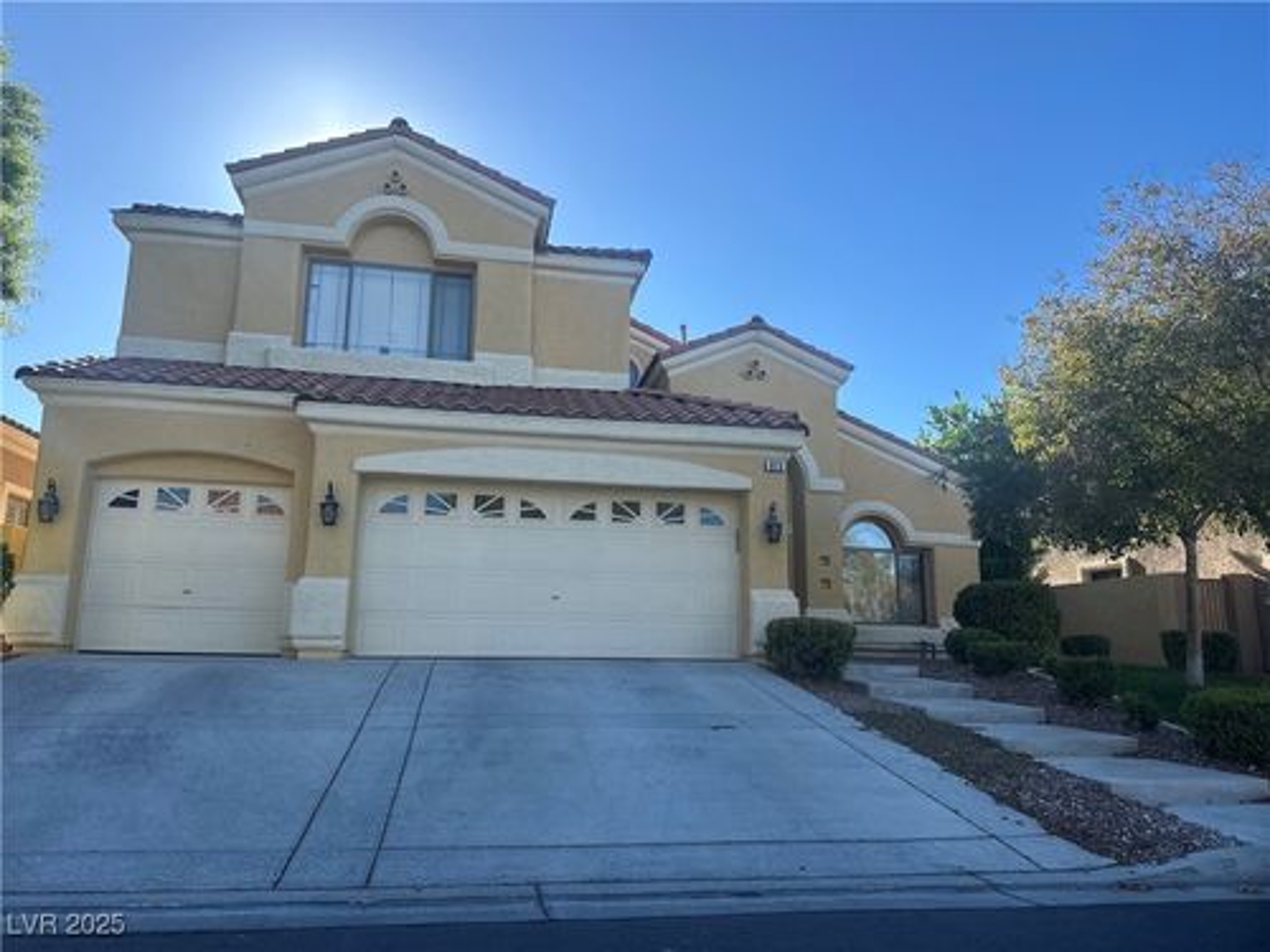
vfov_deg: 56.8
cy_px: 476
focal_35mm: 24
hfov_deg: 71.6
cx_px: 635
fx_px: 881
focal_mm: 6.86
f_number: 1.78
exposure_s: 1/2469
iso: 80
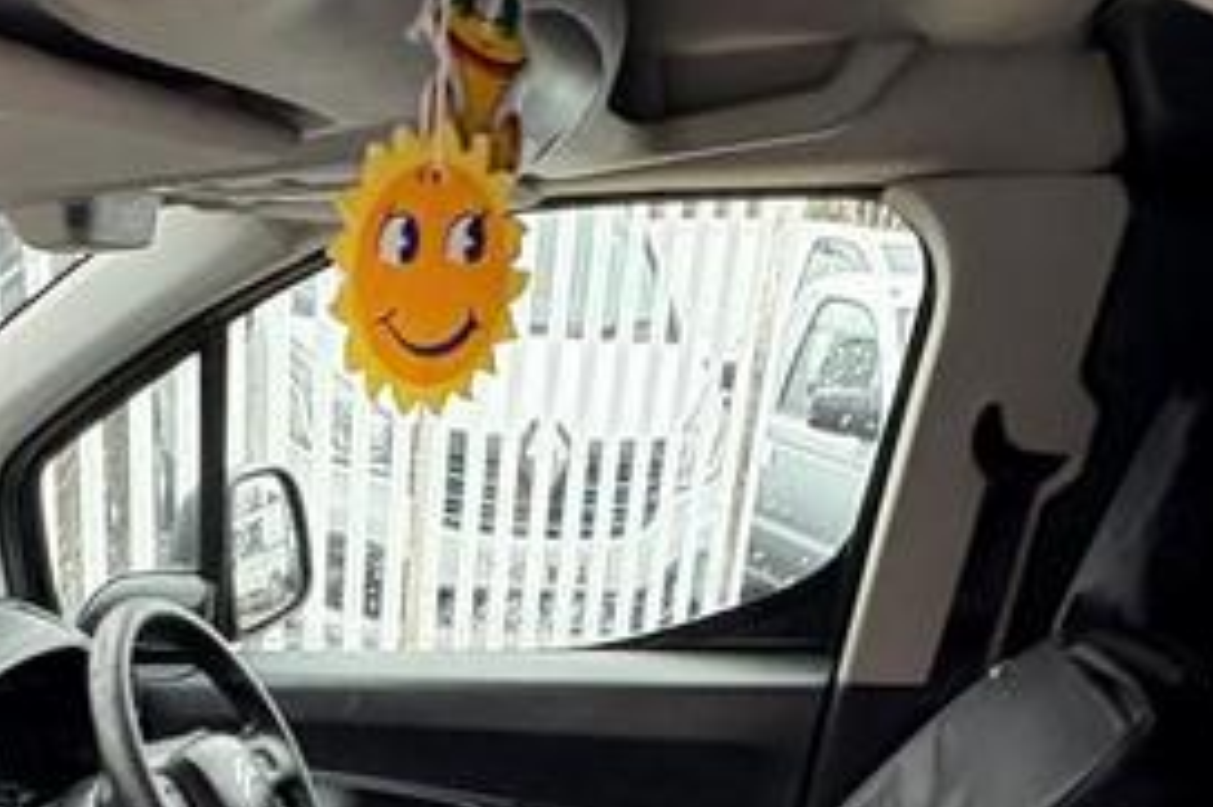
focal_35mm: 48
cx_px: 379
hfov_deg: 40.5
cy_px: 1128
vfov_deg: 23.7
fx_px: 1616
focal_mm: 2.22
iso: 125
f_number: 2.2
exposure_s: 1/99
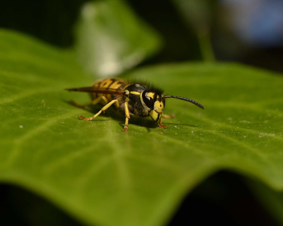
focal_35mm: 147
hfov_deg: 13.1
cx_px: 167
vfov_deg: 10.5
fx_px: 1228
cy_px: 113
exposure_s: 1/125
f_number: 8
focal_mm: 85
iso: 100
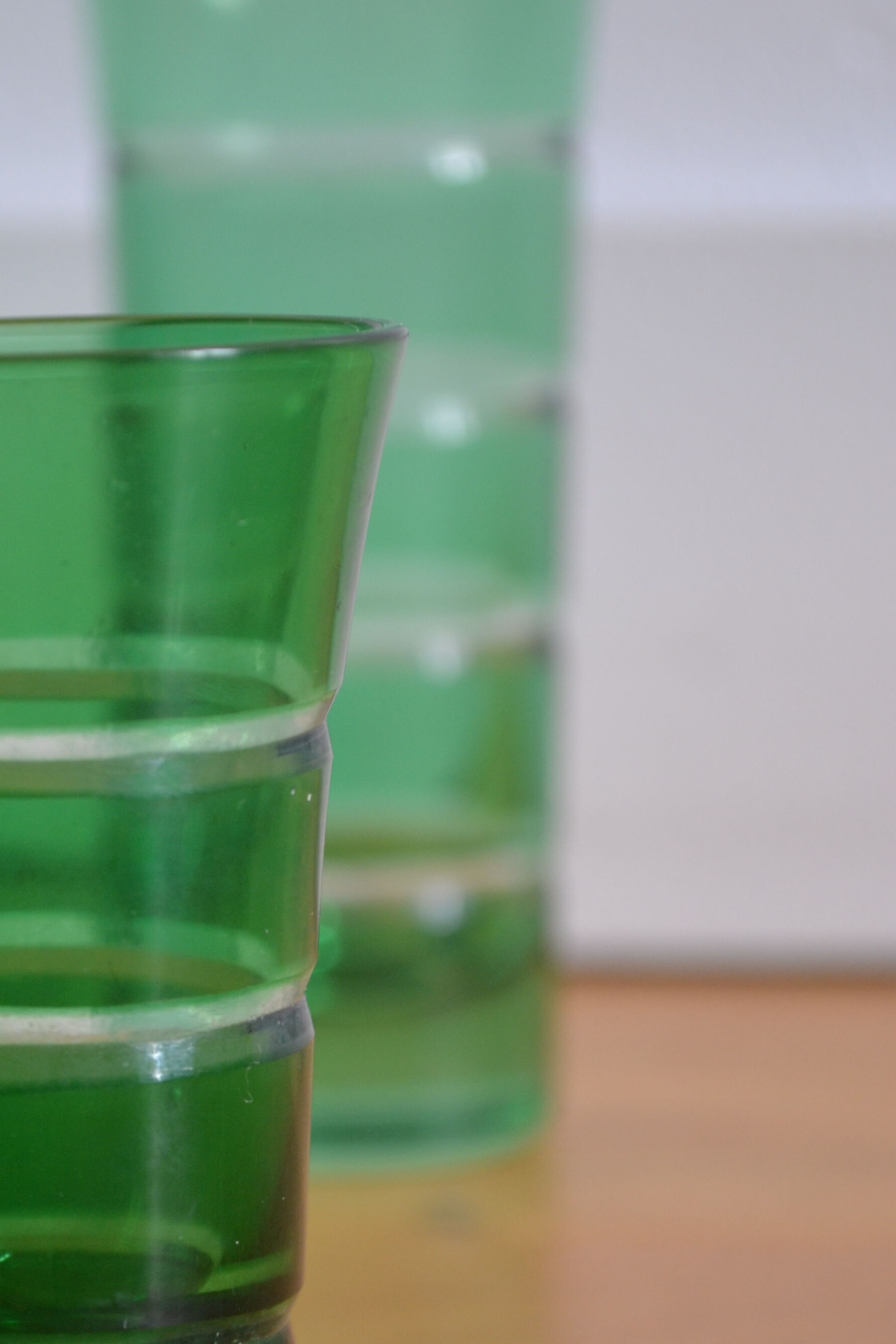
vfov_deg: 14.3
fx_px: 5333
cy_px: 980
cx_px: 225
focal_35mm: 143
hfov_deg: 9.6
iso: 400
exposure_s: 1/40
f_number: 5.6
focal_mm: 55
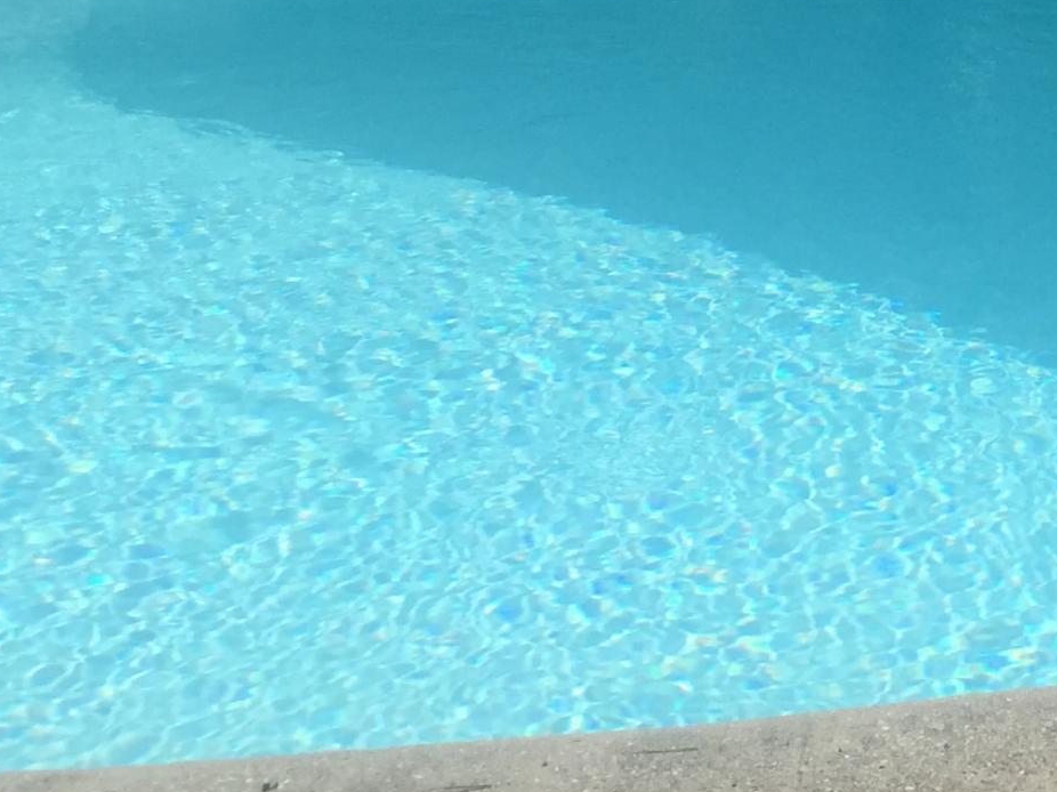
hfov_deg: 18.8
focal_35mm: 94
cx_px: 1515
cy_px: -284
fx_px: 2870
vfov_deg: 14.9
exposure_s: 1/2825
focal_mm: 4.15
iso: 32
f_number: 2.2
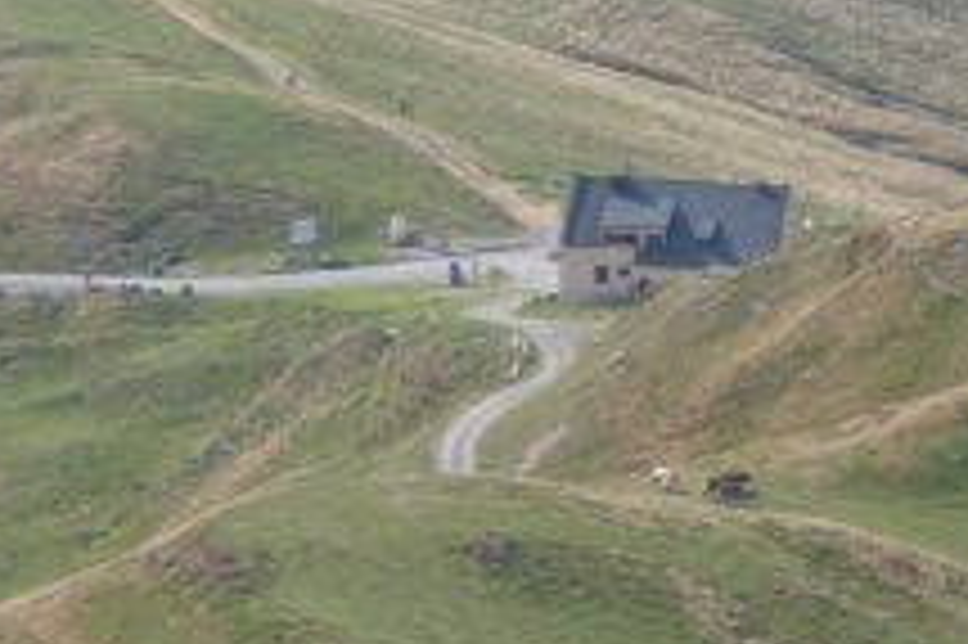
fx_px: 11687
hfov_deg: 4.7
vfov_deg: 3.2
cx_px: 630
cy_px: 266
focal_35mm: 435
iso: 80
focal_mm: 37
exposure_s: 1/320
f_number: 4.6
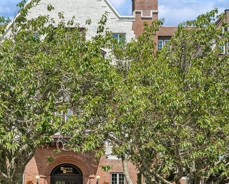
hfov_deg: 32.1
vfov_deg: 26.2
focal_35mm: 58
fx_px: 393
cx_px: 68
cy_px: 91
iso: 400
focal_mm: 20
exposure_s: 1/2500
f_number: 8
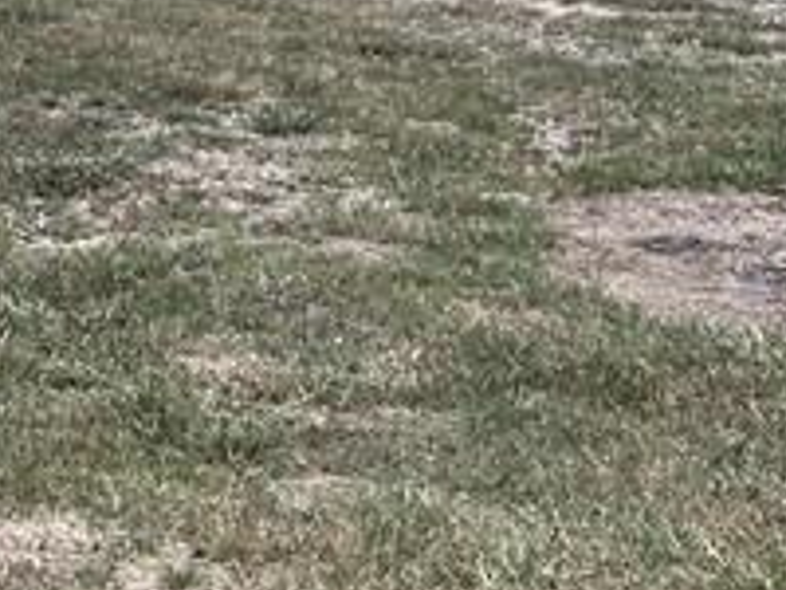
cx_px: -617
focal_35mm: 133
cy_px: -291
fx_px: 3020
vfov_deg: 10.8
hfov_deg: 13.4
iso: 50
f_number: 1.5
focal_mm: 5.7
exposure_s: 1/2571
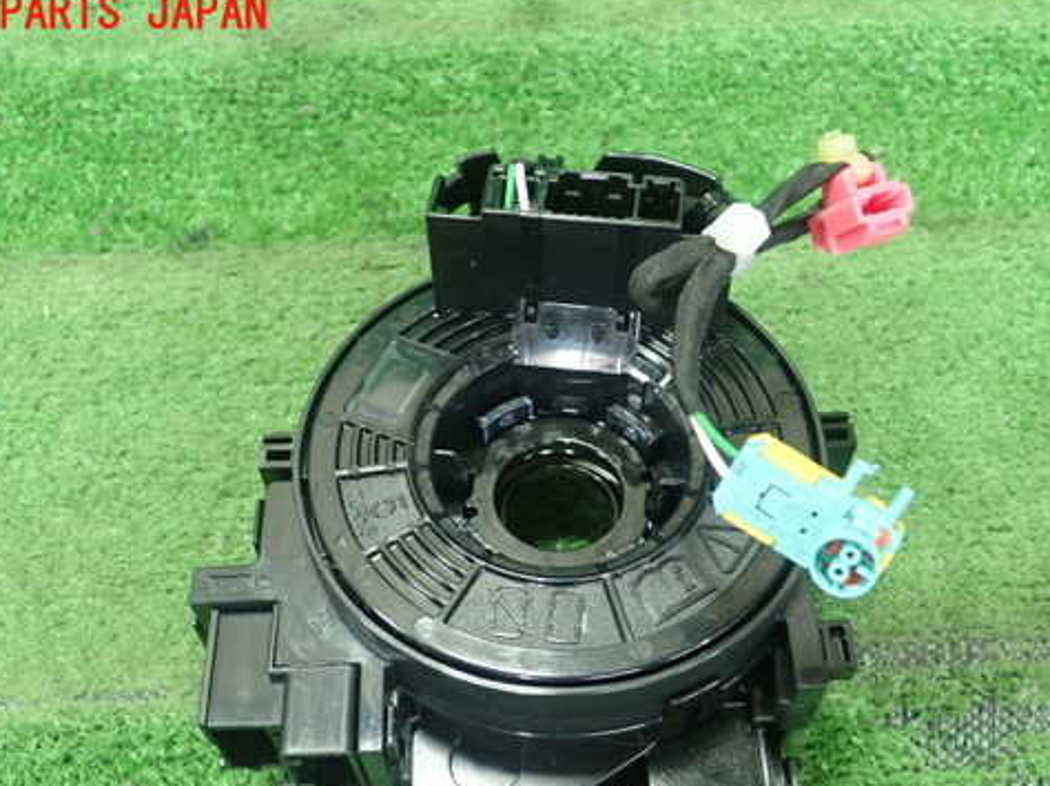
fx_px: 1152
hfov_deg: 49.0
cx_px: 529
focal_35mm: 38
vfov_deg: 37.5
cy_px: 485
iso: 500
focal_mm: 5.5
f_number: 2.3
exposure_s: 1/125
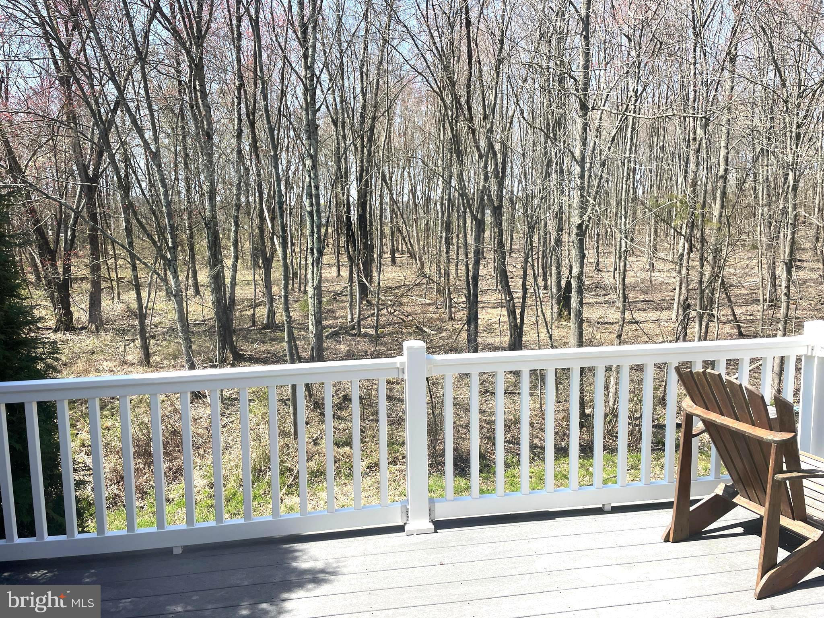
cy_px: 309
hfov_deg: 67.3
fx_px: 619
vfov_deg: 53.1
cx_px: 412
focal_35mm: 26
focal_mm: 4.2
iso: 32
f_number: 1.6
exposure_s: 1/1435
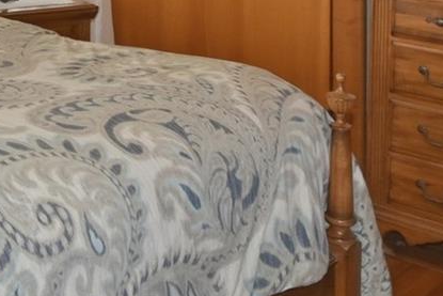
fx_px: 911
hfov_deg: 25.3
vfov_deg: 17.0
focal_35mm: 74
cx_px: -47
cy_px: -128
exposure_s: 1/60
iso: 220
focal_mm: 10
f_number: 4.5
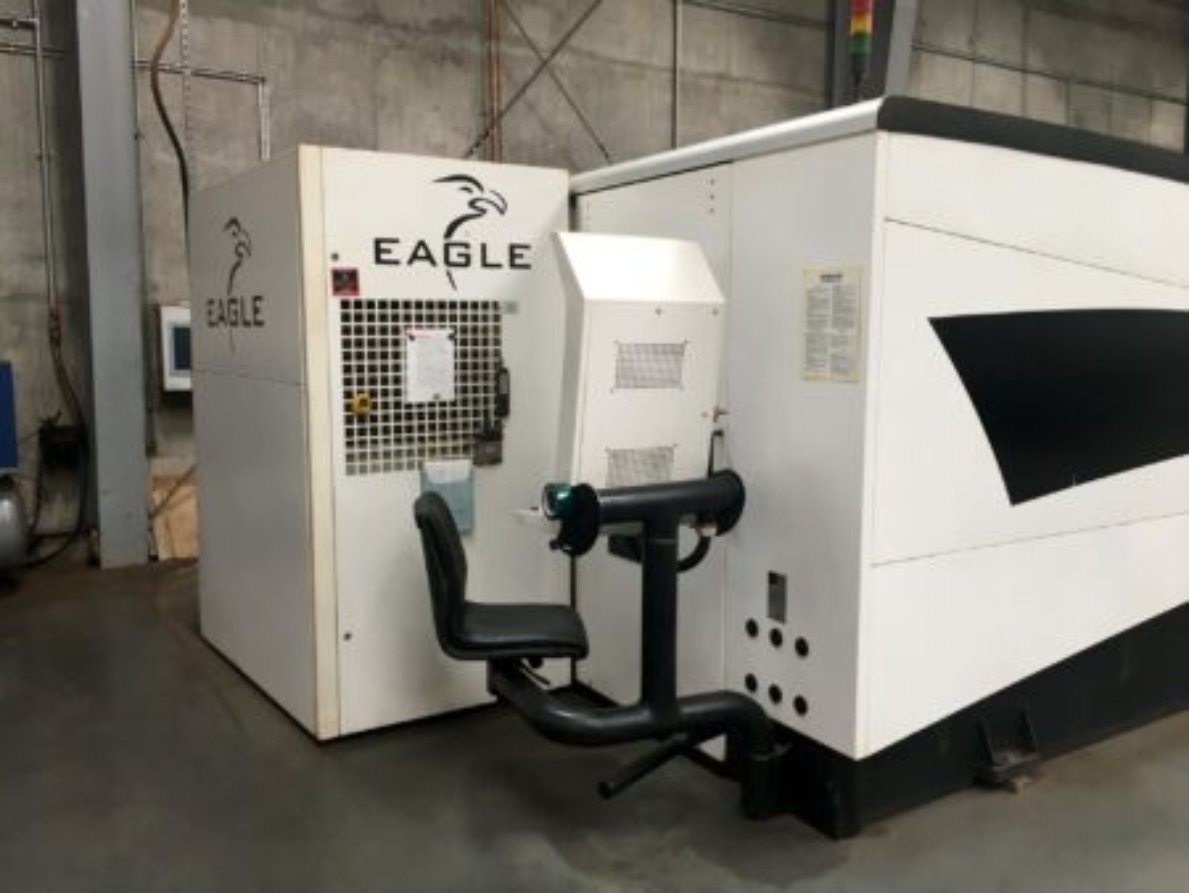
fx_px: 997
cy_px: 446
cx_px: 594
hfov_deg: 61.6
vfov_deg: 48.3
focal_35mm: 29
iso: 64
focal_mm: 4.15
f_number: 2.2
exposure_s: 1/33
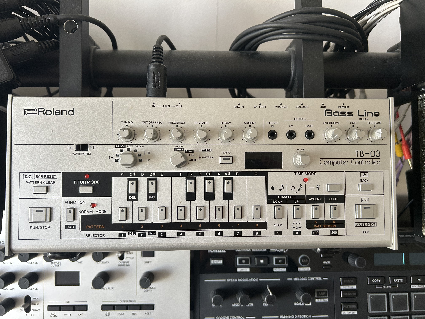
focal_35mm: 26
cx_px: 212
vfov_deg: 53.1
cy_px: 160
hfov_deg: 67.3
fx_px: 319
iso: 125
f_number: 1.5
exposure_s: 1/121
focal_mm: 5.7
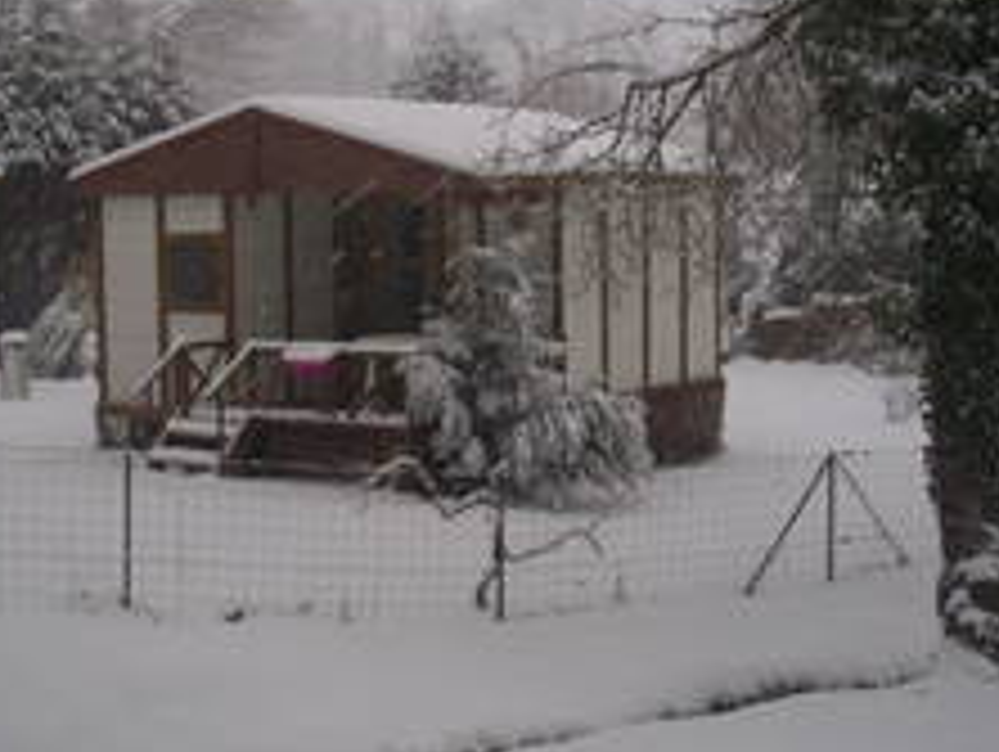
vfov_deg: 24.4
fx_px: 1733
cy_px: 288
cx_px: 459
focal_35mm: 60
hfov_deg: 32.1
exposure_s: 1/100
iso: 200
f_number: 2.8
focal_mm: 6.2
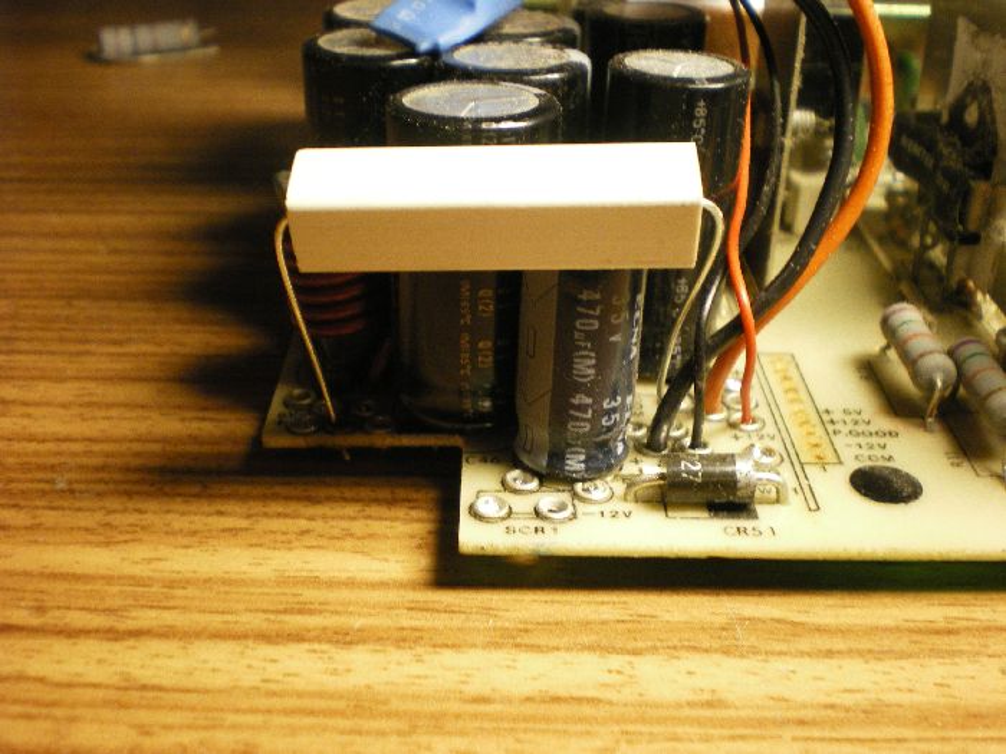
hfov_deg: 44.8
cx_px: 503
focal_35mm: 42
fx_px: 1221
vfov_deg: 34.3
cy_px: 377
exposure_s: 1/50
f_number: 3.5
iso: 320
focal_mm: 7.4
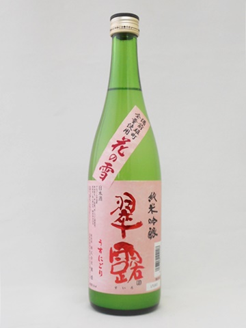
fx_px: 237
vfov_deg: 69.4
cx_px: 123
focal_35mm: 25
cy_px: 164
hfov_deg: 54.9
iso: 80
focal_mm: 4.5
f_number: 3.7
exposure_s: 1/40
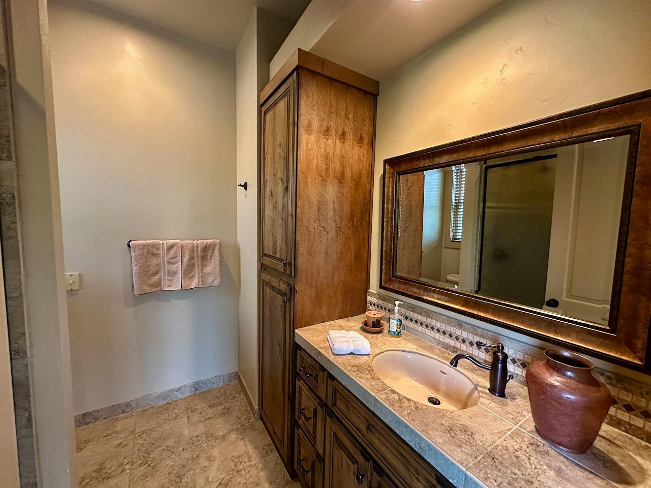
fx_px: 263
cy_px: 244
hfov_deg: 102.1
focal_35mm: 14
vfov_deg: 85.7
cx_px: 326
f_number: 2.2
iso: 640
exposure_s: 1/60
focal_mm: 2.22
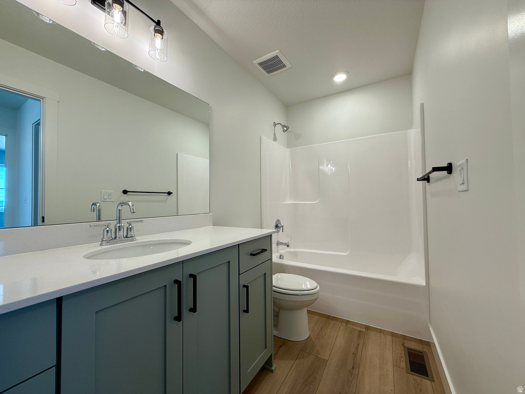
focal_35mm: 14
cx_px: 262
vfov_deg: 85.7
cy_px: 197
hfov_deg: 102.1
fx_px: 212
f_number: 2.2
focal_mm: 2.22
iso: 80
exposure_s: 1/120
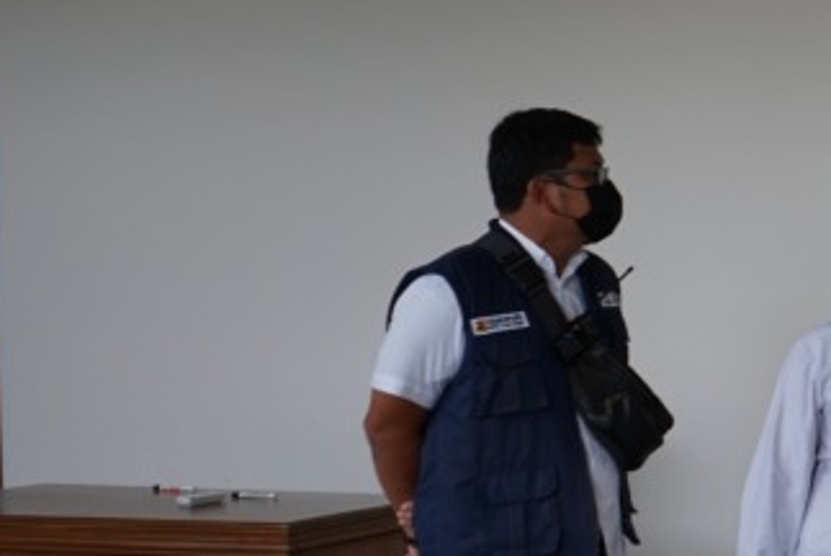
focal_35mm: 87
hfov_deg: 20.6
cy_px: 310
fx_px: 2010
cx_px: 1181
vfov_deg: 15.7
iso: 250
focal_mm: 29
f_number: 4
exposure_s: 1/160
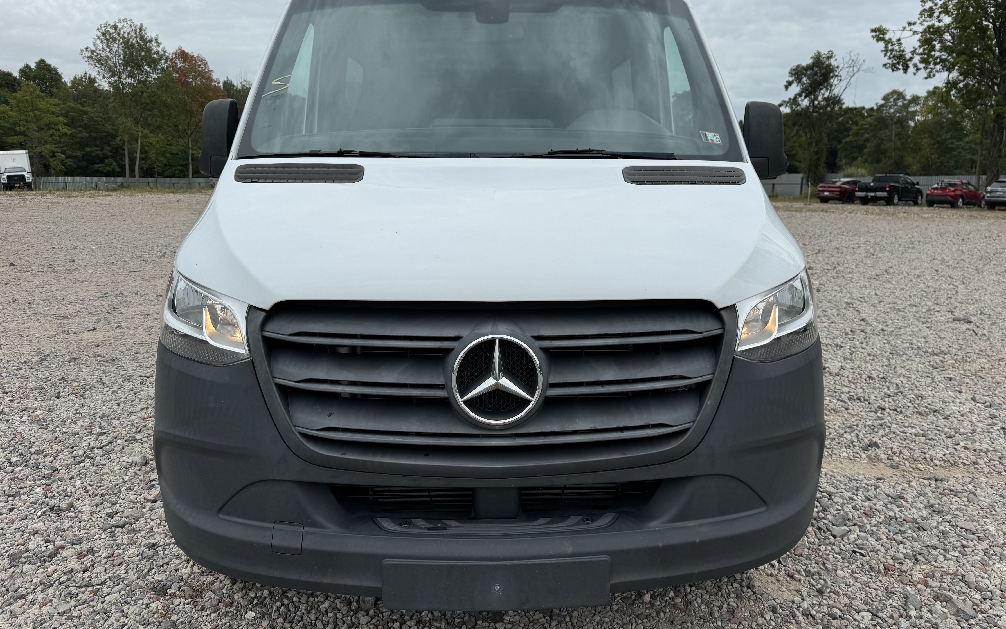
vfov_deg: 47.5
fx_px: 713
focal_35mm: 26
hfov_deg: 70.4
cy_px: 286
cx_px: 512
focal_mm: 6.76
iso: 80
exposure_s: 1/3247
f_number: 1.78
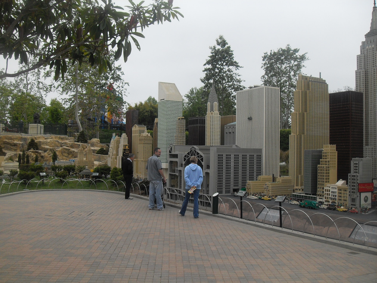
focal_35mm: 37
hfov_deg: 50.1
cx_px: 188
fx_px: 403
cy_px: 142
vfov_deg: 38.7
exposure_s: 1/90
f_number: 8.9
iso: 80
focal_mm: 6.3
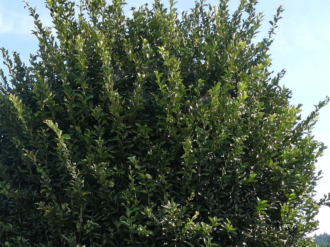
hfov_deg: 26.5
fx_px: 696
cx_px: 106
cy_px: 270
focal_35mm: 73
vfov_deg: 19.3
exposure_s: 1/500
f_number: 3.3
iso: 80
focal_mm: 4.3
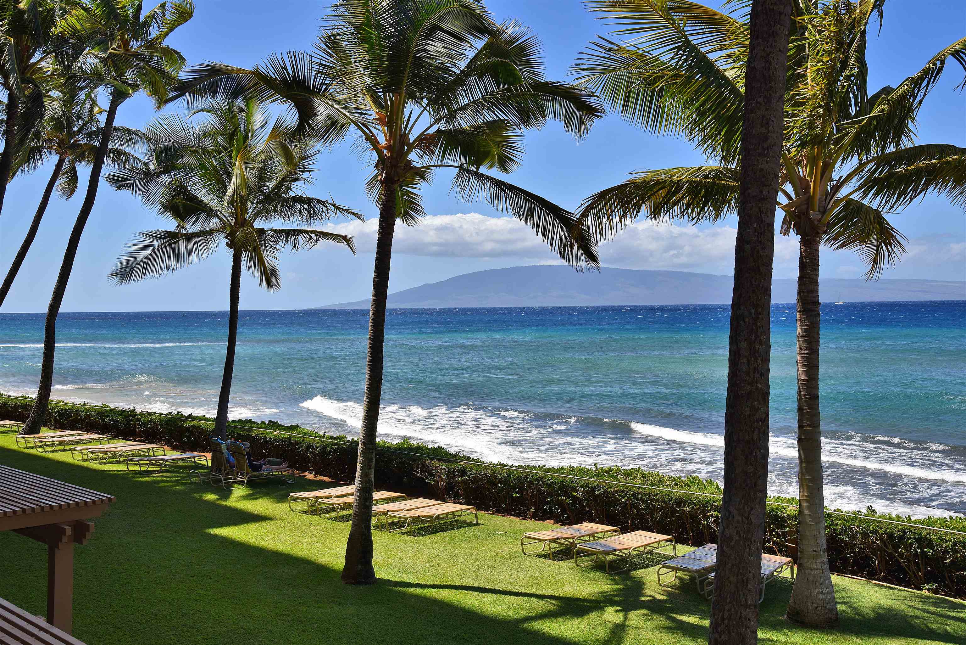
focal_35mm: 35
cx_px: 483
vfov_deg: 37.9
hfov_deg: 54.4
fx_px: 939
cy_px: 322
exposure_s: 1/200
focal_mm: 35
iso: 100
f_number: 11
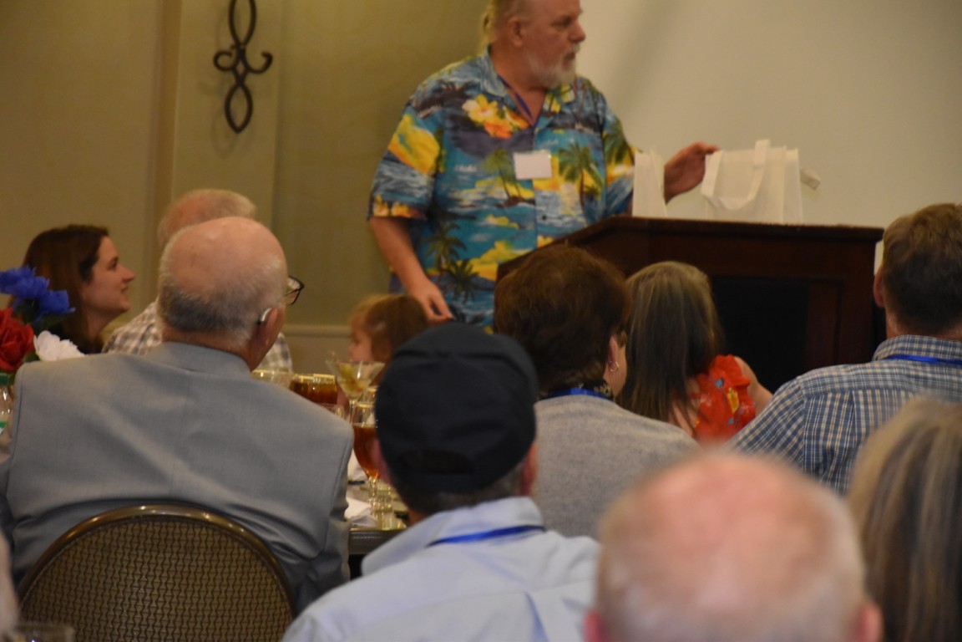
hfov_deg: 13.0
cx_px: 481
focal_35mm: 158
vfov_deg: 8.7
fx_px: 4208
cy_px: 321
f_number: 5.6
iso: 2800
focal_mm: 105
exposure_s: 1/60
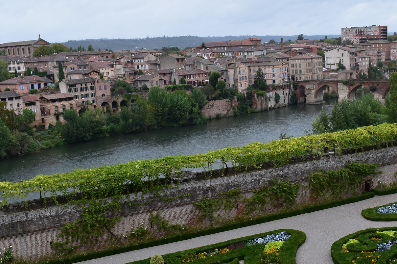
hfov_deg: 42.3
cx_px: 258
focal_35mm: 46
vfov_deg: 29.1
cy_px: 161
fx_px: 507
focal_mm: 18
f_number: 10
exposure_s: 1/200
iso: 400
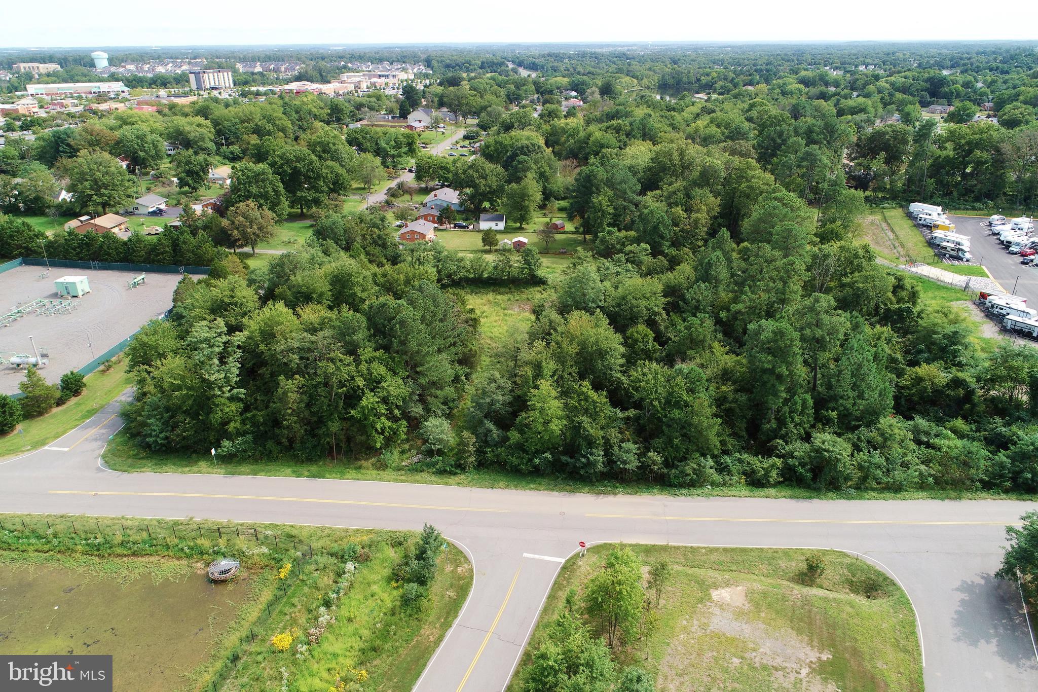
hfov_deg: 73.7
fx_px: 692
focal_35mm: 24
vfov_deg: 53.1
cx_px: 519
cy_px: 346
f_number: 5
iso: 100
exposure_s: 1/320
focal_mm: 8.8
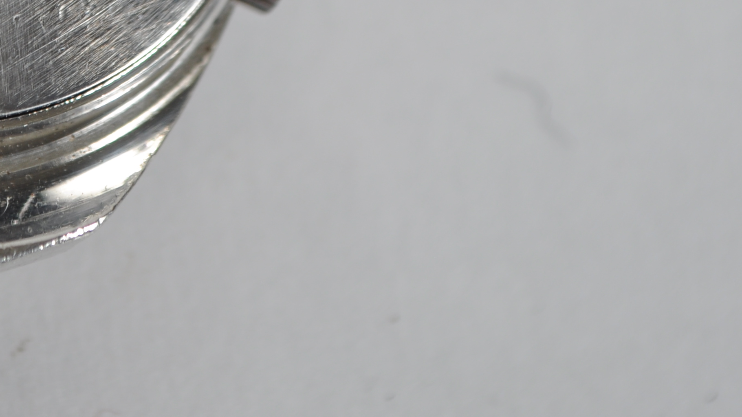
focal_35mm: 203
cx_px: -61
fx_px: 3998
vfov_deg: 5.9
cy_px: -105
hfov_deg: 10.5
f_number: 9
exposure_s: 1/125
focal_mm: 55
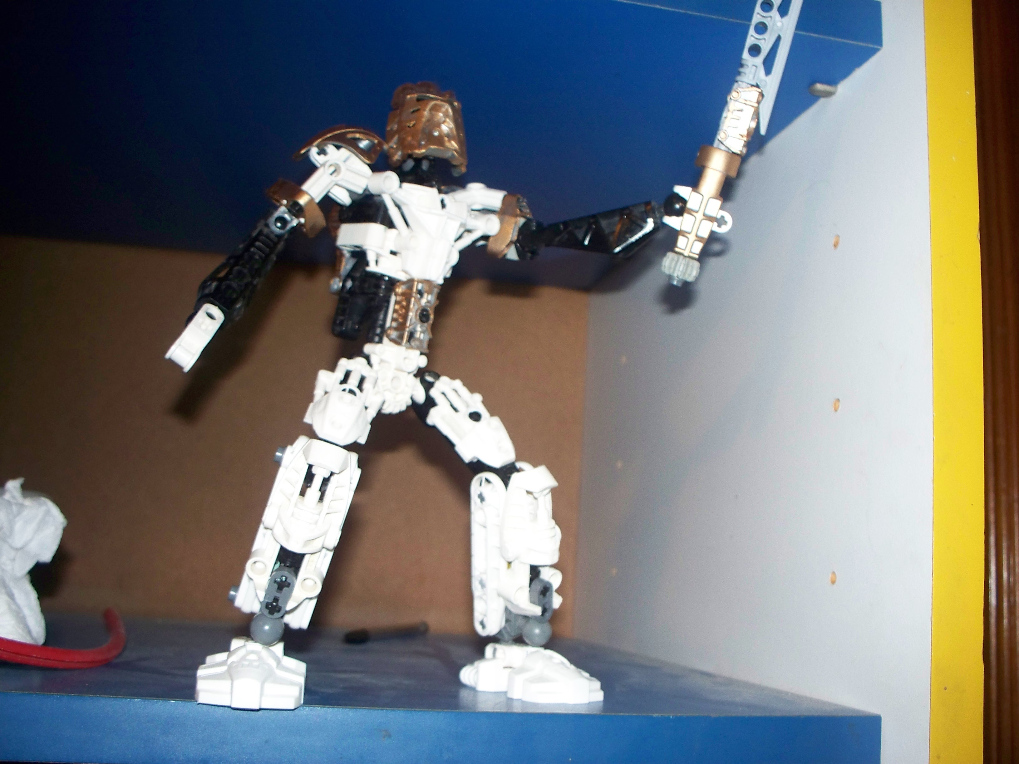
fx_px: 1060
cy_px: 382
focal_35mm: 36
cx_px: 510
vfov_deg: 39.7
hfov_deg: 51.4
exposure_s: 1/30
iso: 200
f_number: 2.8
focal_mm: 7.54
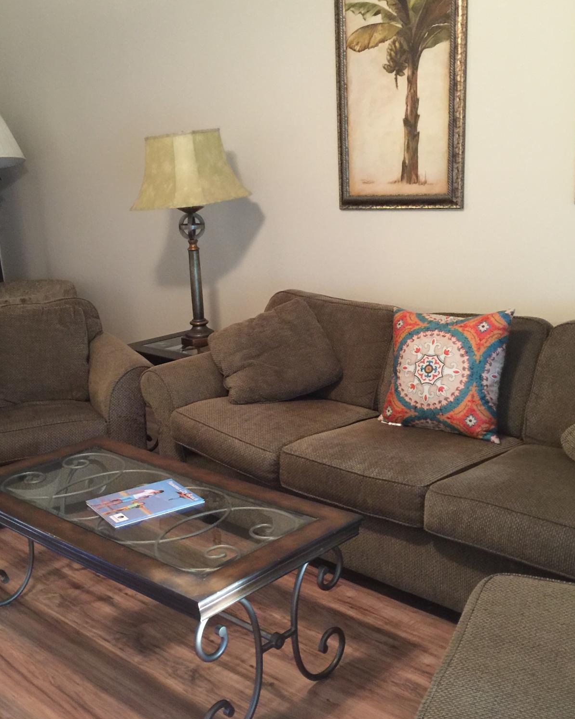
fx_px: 808
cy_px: 395
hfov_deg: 39.0
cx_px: 230
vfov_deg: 47.9
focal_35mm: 38
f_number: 2.2
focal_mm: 4.15
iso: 80
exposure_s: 1/4
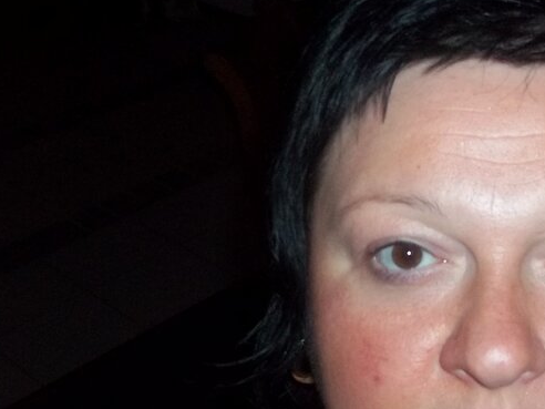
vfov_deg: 18.9
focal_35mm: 78
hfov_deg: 25.0
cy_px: 221
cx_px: 322
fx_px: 1228
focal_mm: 5.7
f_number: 2.9
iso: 160
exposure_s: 1/30
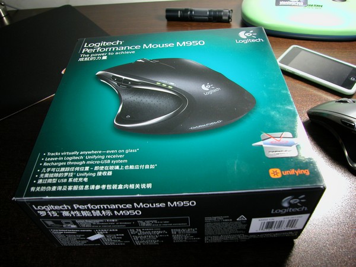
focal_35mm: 28
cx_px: 178
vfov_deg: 49.7
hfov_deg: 63.4
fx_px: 288
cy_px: 134
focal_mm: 7.1
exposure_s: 1/5.6
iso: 136
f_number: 2.8
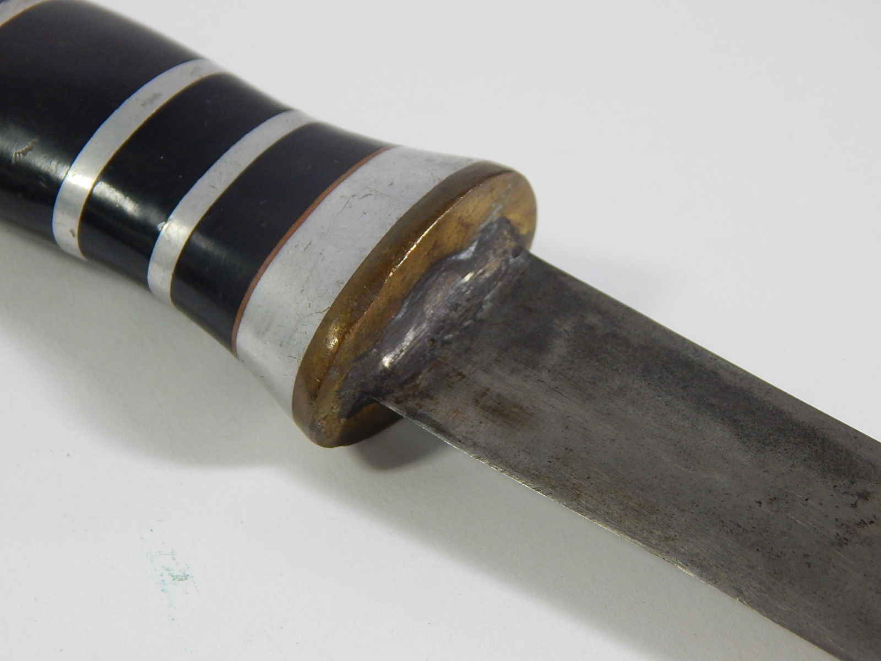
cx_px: 440
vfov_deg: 19.6
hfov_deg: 26.0
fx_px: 1909
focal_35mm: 75
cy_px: 330
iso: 400
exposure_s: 1/50
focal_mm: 13.5
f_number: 4.2
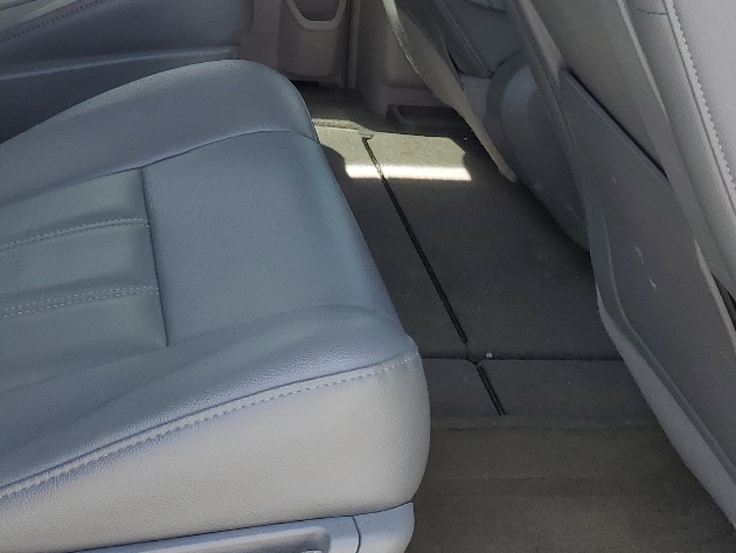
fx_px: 1404
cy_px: -139
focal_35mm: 66
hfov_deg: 28.8
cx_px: 164
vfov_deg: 20.6
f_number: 1.5
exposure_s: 1/500
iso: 50
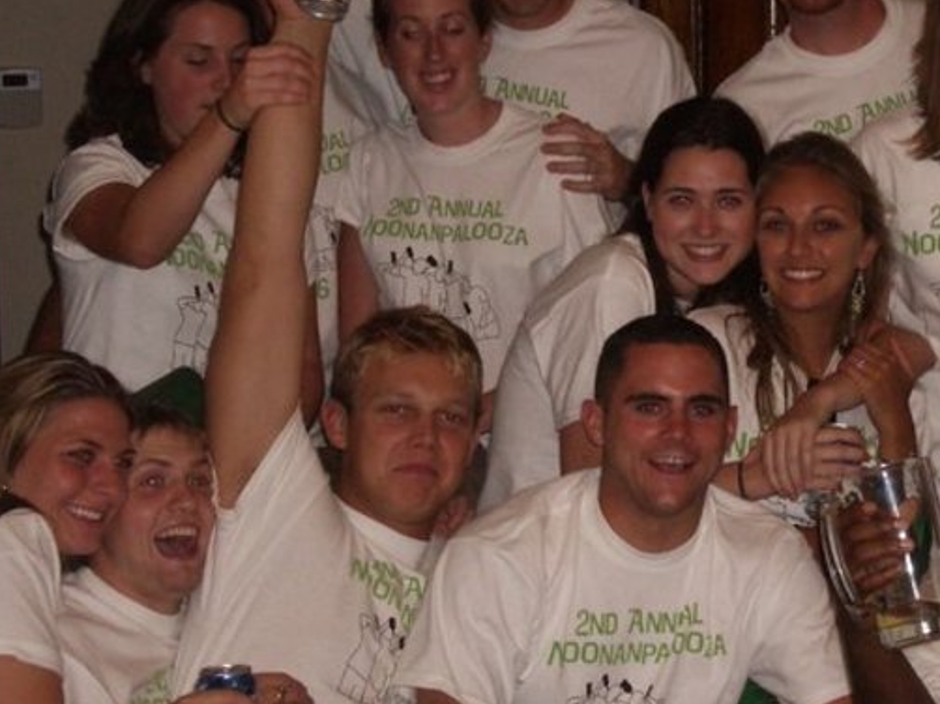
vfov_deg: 16.6
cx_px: 597
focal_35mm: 89
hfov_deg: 22.0
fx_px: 2416
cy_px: 286
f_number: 3.5
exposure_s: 1/60
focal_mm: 10.2
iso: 200
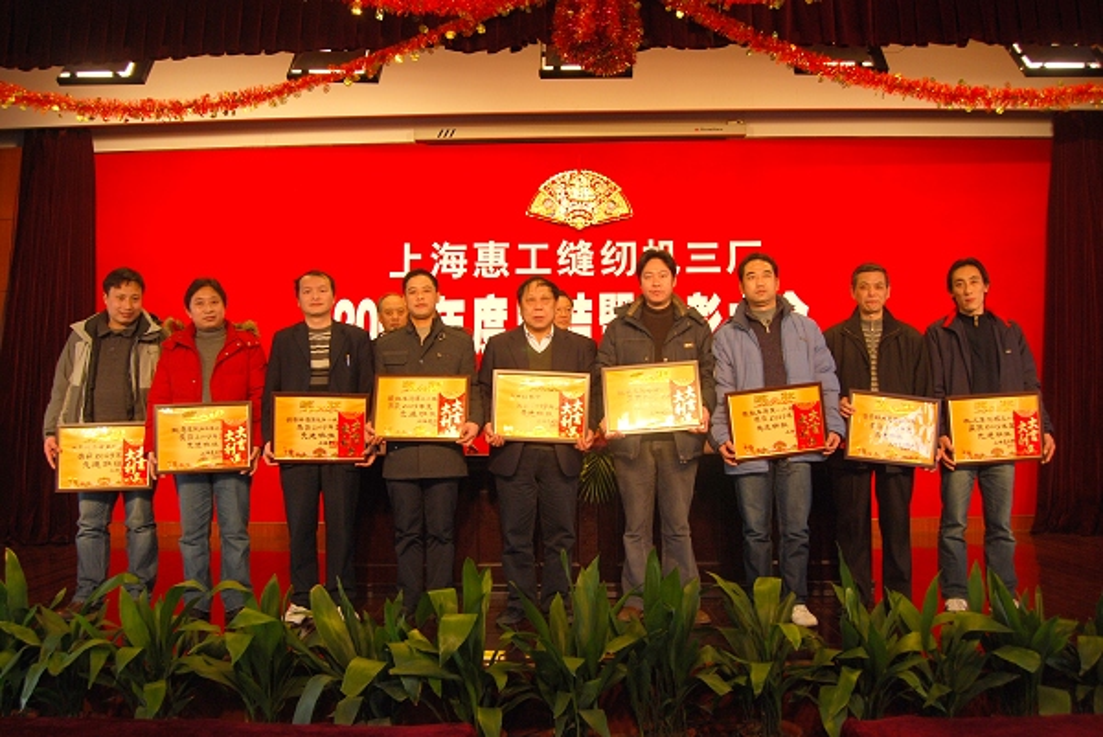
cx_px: 552
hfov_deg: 67.3
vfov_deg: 48.0
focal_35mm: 27
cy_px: 368
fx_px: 828
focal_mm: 18
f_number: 4.5
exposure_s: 1/80
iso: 200
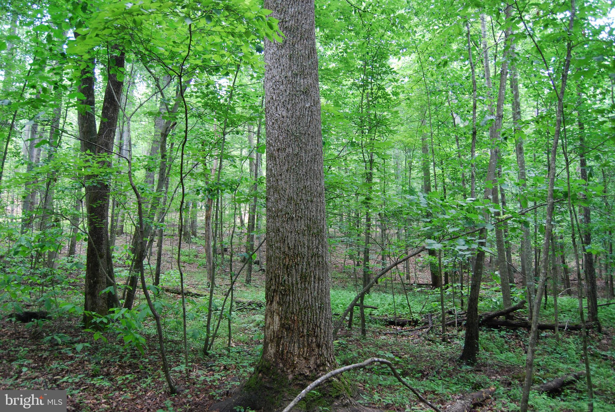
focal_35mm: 27
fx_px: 462
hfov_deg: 67.3
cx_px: 308
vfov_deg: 48.0
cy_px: 206
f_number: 3.5
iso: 400
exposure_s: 1/50
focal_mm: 18
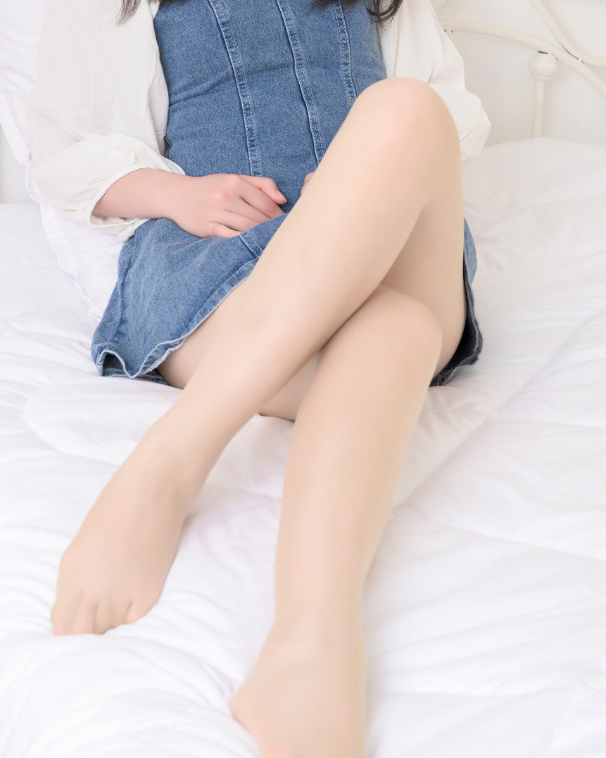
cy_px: 188
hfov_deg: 18.0
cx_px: 244
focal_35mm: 85
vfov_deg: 22.3
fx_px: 1906
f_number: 5.6
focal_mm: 50
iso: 500
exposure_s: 1/160
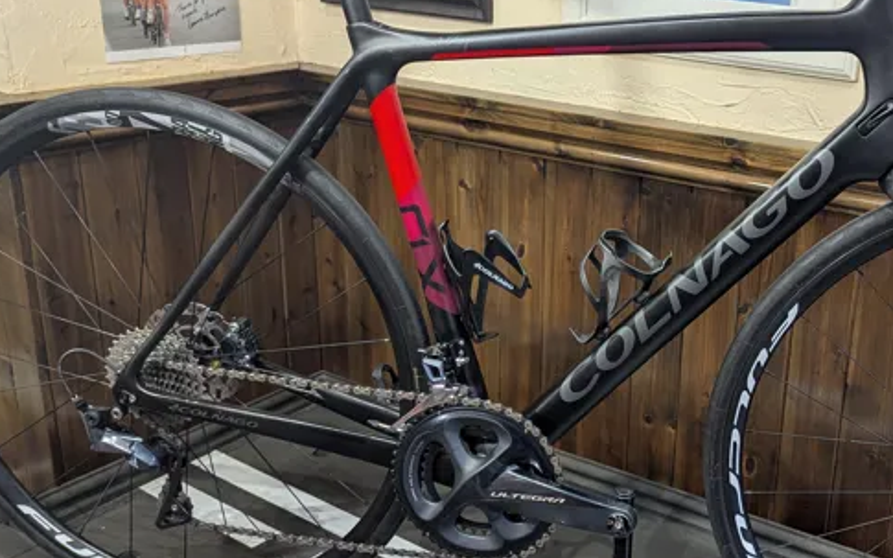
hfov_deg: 45.8
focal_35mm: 42
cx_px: 650
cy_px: 284
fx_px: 1022
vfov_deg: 30.5
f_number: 1.85
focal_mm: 6.81
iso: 150
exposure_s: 1/25
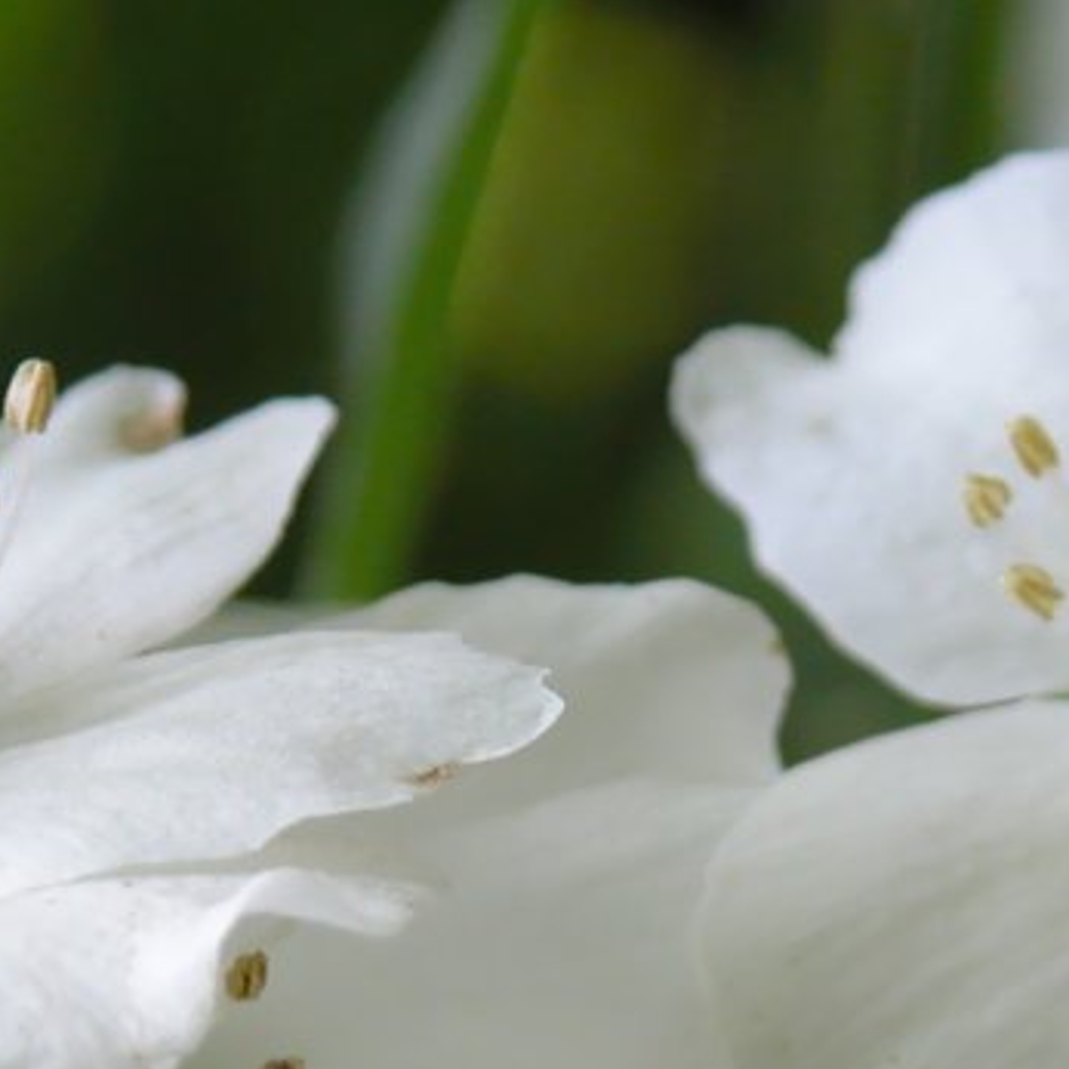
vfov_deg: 2.8
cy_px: 1183
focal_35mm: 623
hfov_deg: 2.8
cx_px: 807
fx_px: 21767
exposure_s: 1/48.6
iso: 100
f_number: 4
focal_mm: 48.5
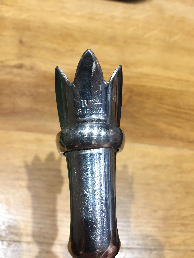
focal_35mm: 29
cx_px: 97
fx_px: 217
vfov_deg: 61.7
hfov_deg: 48.2
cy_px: 129
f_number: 2.2
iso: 200
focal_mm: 4.15
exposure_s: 1/33
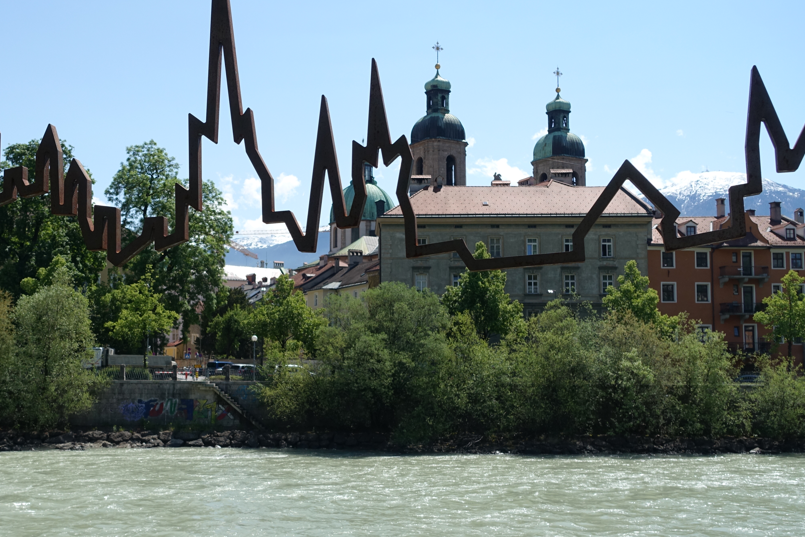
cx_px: 303
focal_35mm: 41
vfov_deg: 32.6
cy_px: 285
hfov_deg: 47.0
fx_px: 917
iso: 125
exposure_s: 1/125
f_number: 4
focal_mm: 11.12
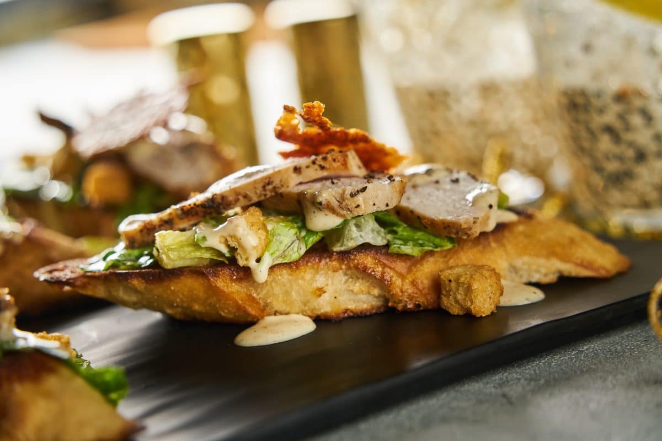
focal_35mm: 86
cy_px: 220
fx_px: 1581
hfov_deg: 23.6
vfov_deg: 15.9
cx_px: 331
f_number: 5
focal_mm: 86
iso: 800
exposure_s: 1/160
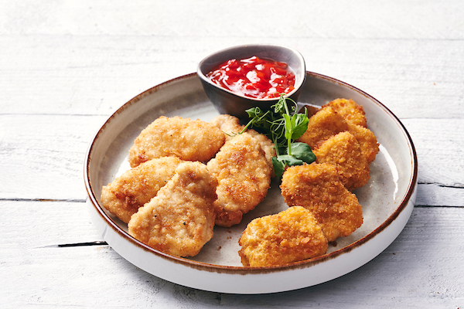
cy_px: 154
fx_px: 1160
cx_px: 232
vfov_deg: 15.2
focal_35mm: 90
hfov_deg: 22.6
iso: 200
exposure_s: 1/125
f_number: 11
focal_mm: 90
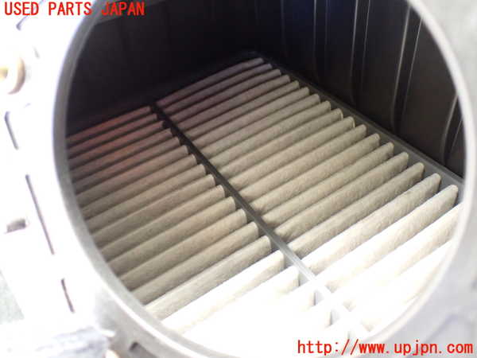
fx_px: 413
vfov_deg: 46.8
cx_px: 238
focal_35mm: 30
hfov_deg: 60.0
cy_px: 179
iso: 800
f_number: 2.3
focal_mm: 5.4
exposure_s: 1/30
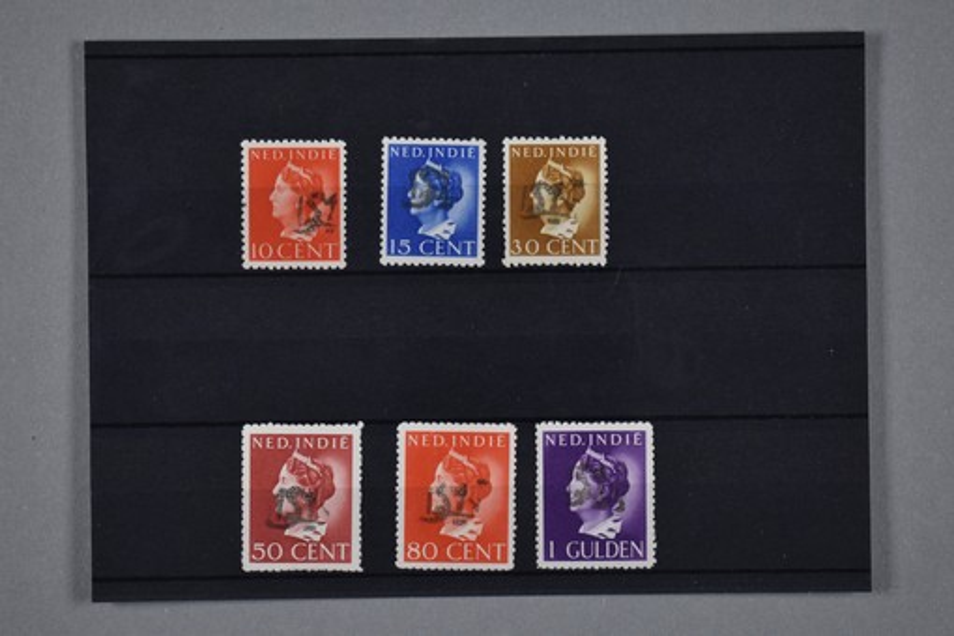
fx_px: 1789
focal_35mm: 68
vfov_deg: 20.2
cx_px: 477
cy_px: 318
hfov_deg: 29.9
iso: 100
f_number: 5
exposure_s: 1/80
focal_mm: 45
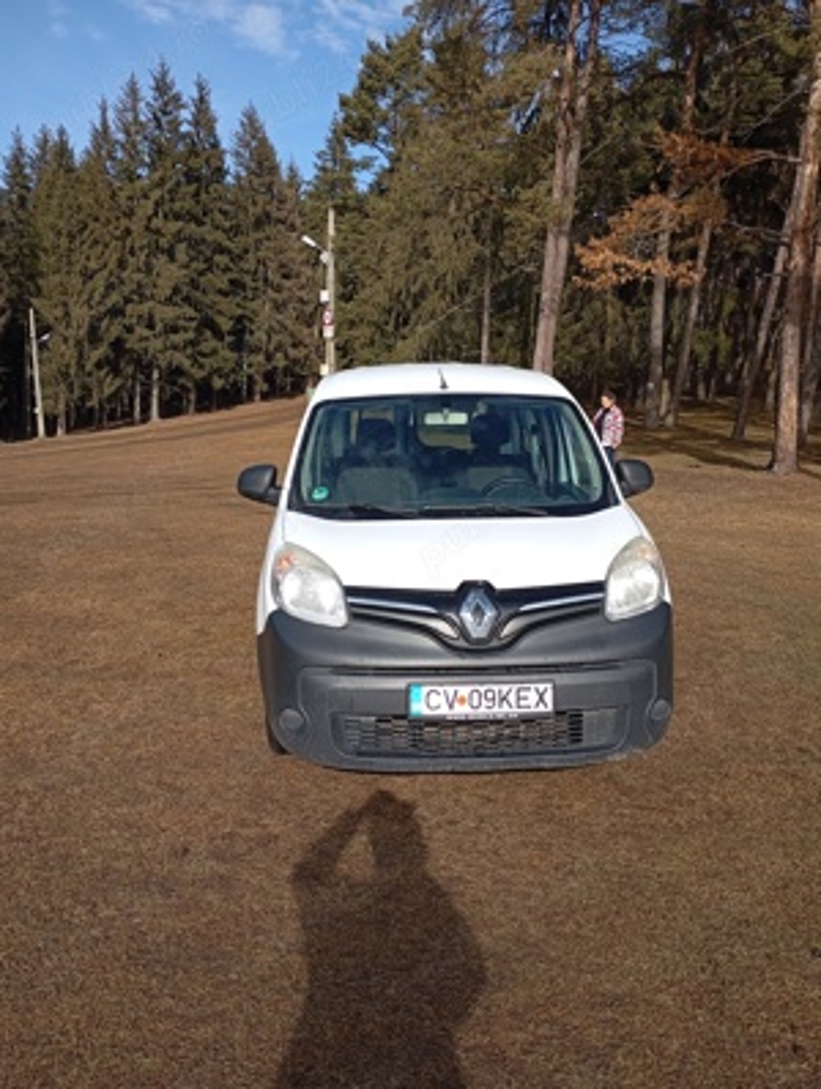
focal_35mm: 28
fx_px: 883
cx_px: 410
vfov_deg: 63.4
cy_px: 544
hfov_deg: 49.9
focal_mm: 4.27
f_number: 1.8
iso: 103
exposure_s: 1/531
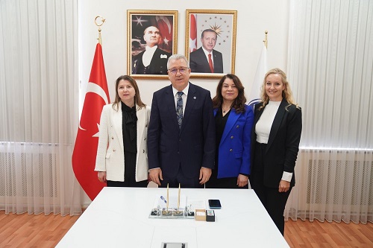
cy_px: 124
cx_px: 186
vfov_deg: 41.1
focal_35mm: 32
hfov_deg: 58.7
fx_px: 331
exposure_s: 1/125
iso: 1600
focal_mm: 32
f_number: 3.2
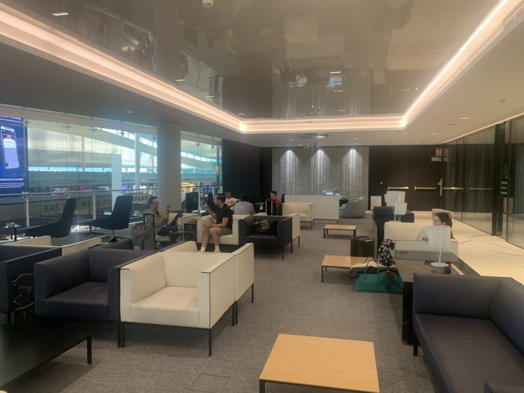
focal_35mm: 26
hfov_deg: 67.3
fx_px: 394
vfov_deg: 53.1
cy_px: 196
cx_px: 262
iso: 125
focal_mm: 4.25
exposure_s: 1/49
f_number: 1.8
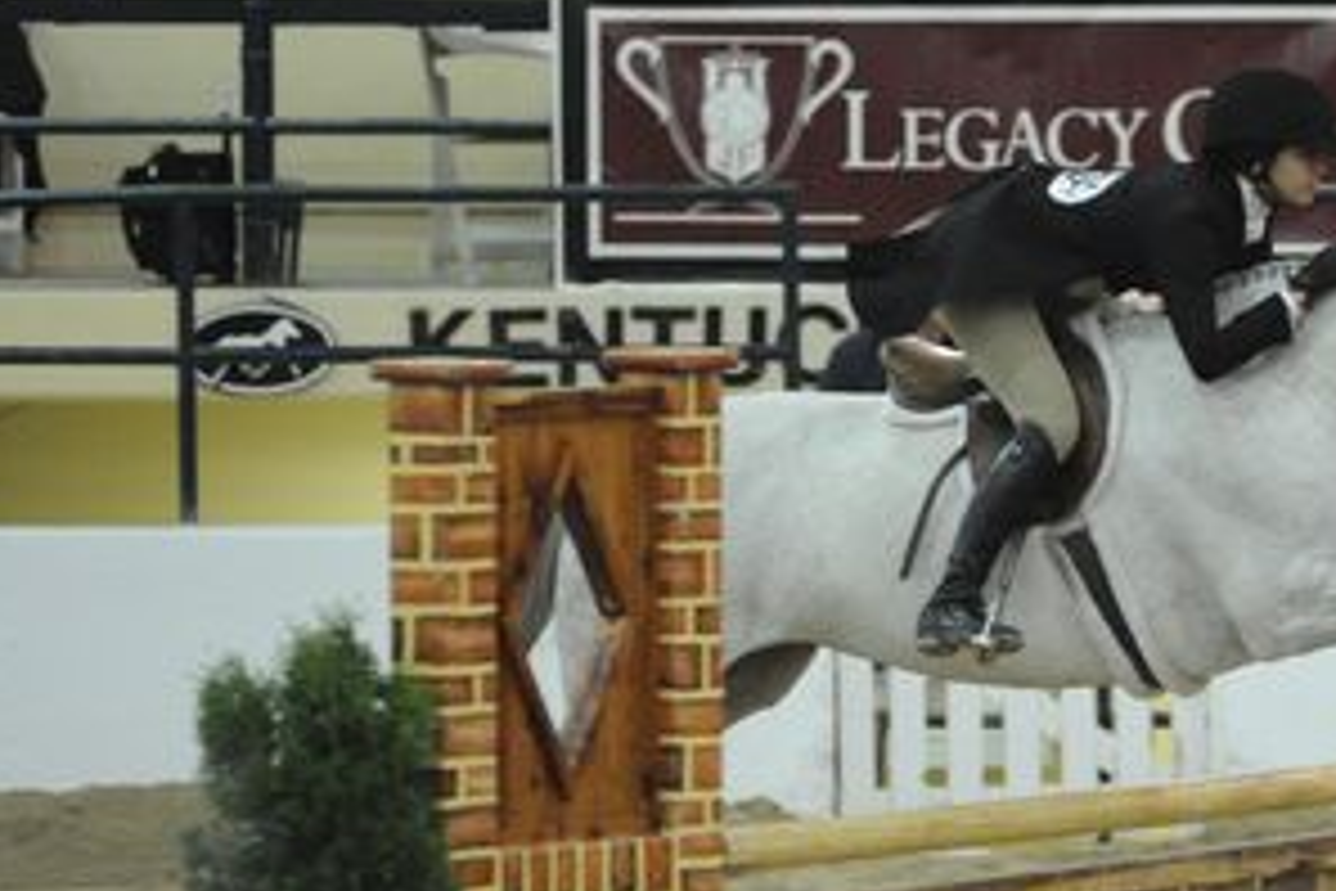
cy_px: 572
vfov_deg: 3.2
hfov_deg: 4.8
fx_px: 15994
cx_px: 1170
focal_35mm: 431
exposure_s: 1/400
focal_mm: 200
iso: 6400
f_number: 2.8
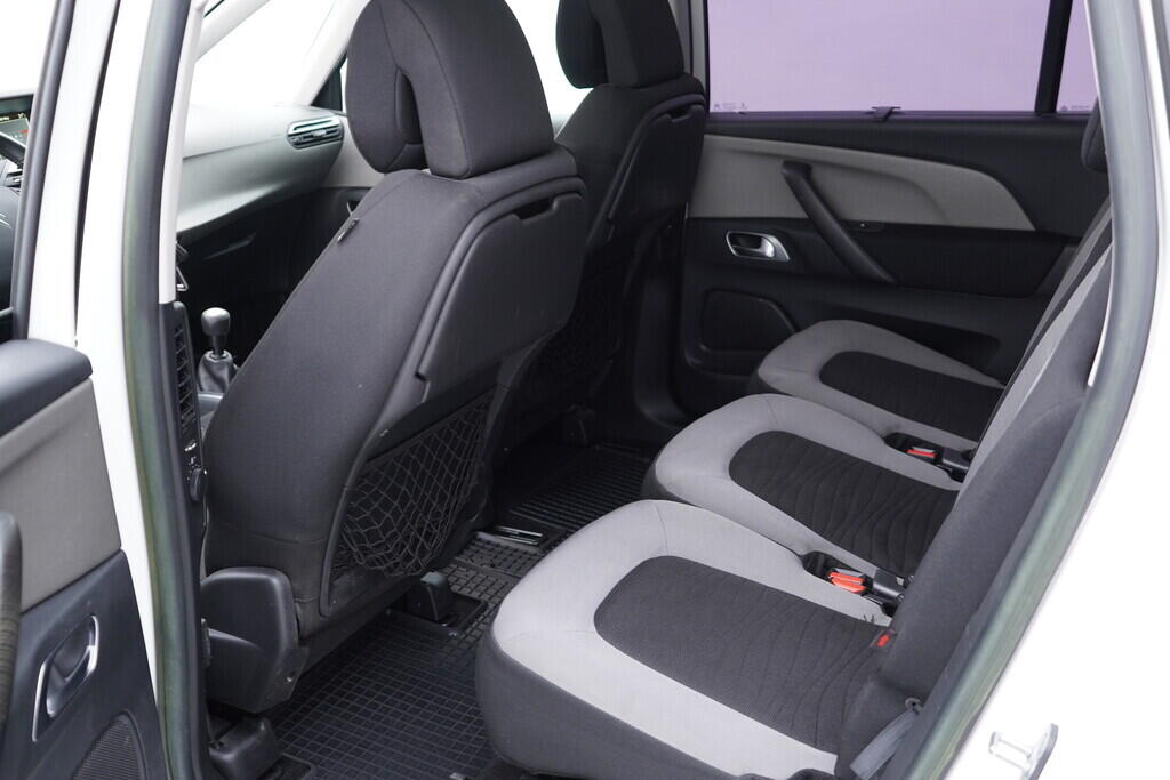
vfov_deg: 36.9
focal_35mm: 36
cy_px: 390
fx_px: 1170
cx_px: 585
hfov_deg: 53.1
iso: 320
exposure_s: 1/40
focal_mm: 24
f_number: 2.8
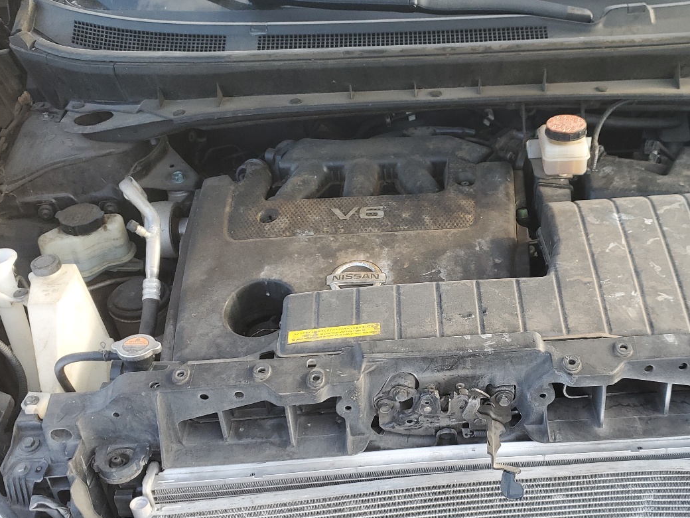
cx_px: 457
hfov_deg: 46.1
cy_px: 313
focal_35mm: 40
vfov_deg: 35.8
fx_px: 797
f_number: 1.5
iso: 50
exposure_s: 1/192
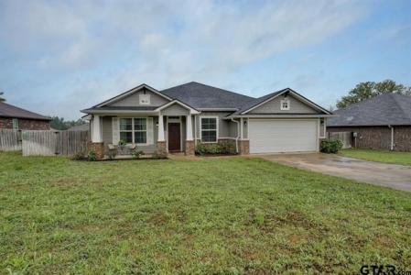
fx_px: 206
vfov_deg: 67.5
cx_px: 206
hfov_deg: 90.0
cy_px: 138
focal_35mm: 18
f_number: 7.1
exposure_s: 1/40
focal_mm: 18
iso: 200
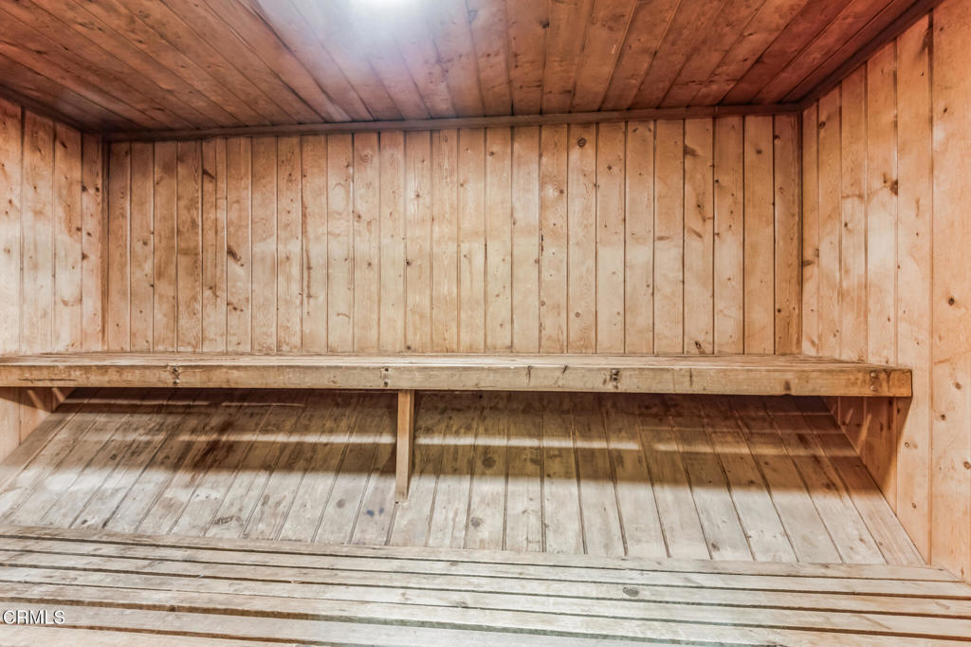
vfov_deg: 73.7
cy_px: 324
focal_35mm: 16
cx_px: 486
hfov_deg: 96.8
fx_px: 431
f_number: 11
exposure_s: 30
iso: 100
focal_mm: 16
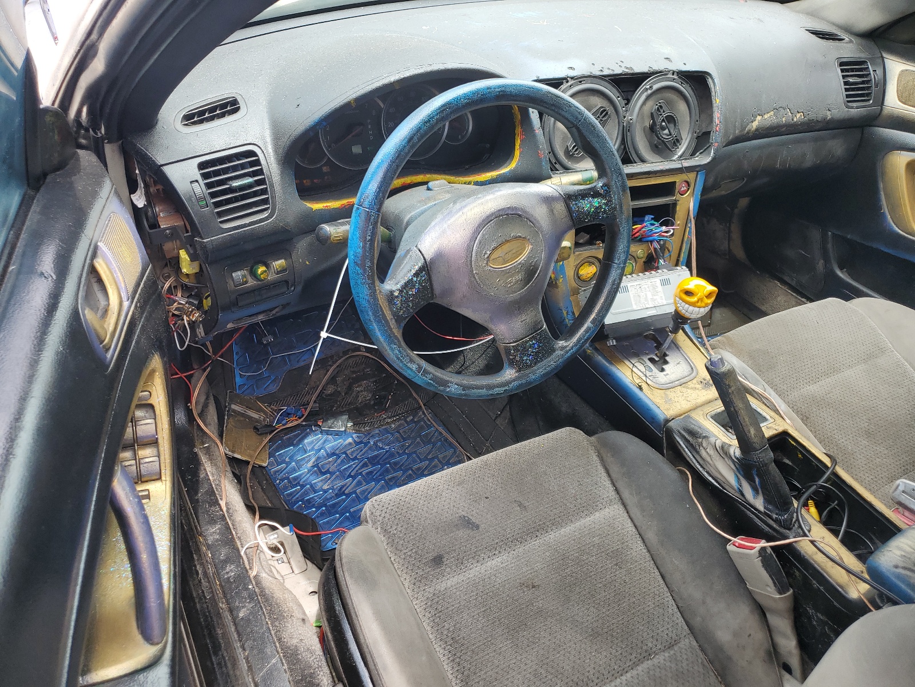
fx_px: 687
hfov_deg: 67.3
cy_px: 344
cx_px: 458
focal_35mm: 26
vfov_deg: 53.1
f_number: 1.5
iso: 50
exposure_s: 1/303
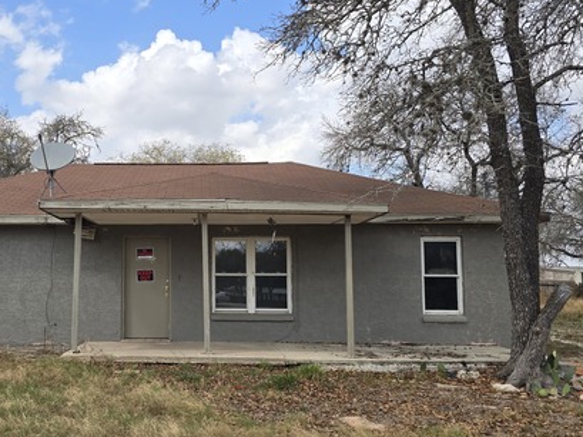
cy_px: 238
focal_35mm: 36
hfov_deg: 50.2
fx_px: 606
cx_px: 182
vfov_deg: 39.6
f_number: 1.7
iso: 12
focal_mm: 6.3
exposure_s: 1/671
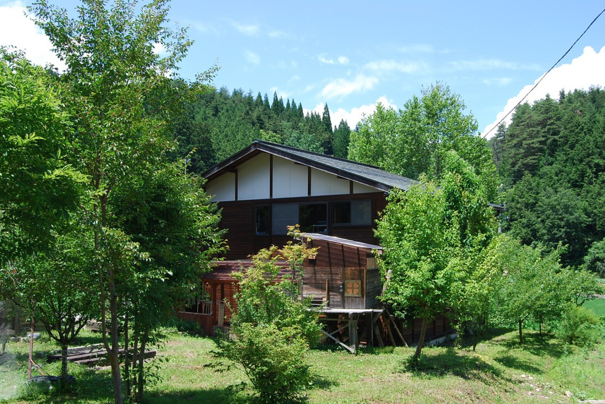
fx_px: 605
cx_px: 302
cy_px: 202
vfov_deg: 36.9
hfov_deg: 53.1
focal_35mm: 36
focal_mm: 24
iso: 100
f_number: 5.6
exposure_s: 1/125
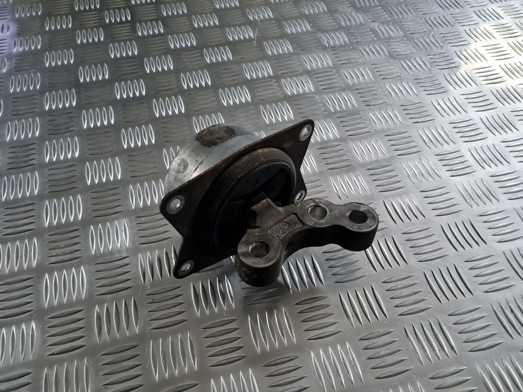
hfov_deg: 67.3
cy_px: 196
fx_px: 393
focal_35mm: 26
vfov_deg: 53.1
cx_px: 262
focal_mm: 5.4
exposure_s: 1/50
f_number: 1.8
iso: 800
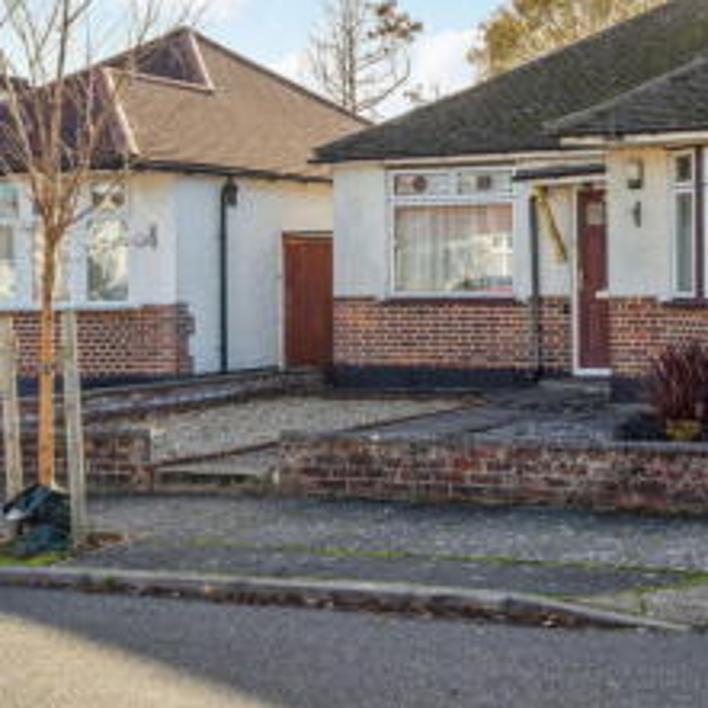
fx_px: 1481
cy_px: 248
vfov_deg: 26.8
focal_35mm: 64
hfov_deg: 26.4
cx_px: 557
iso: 320
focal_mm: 35
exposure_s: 1/250
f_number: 5.6
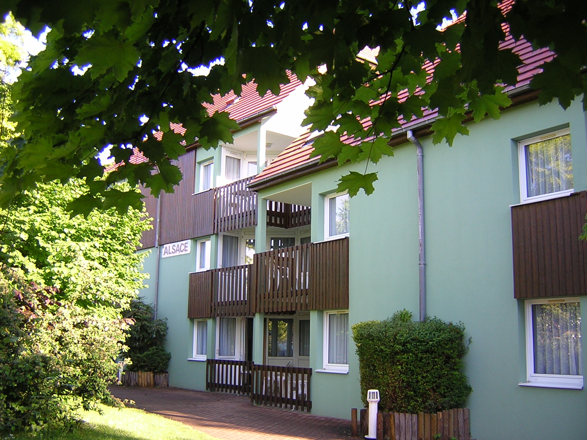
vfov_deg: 39.7
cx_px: 294
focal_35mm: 36
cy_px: 220
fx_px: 610
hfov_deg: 51.4
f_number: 2.6
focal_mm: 4.7
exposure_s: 1/127
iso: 100
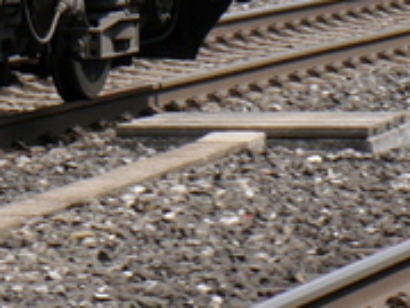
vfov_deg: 2.9
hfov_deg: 3.8
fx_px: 6147
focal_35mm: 519
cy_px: -189
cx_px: -574
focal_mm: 39
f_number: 8
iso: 160
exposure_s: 1/250
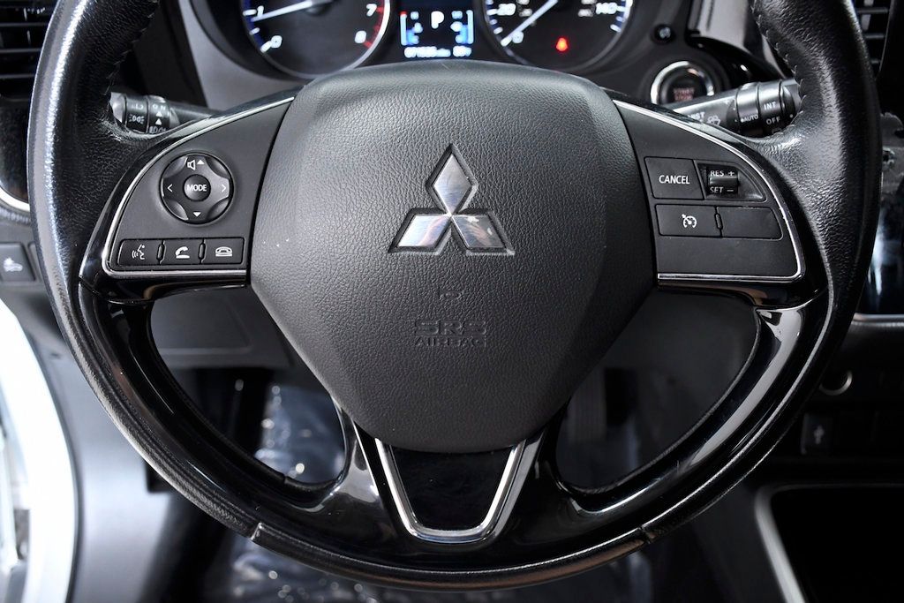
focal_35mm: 40
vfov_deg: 33.4
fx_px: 1005
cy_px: 302
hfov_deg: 48.5
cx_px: 452
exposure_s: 1/60
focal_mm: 27
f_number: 5
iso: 2500
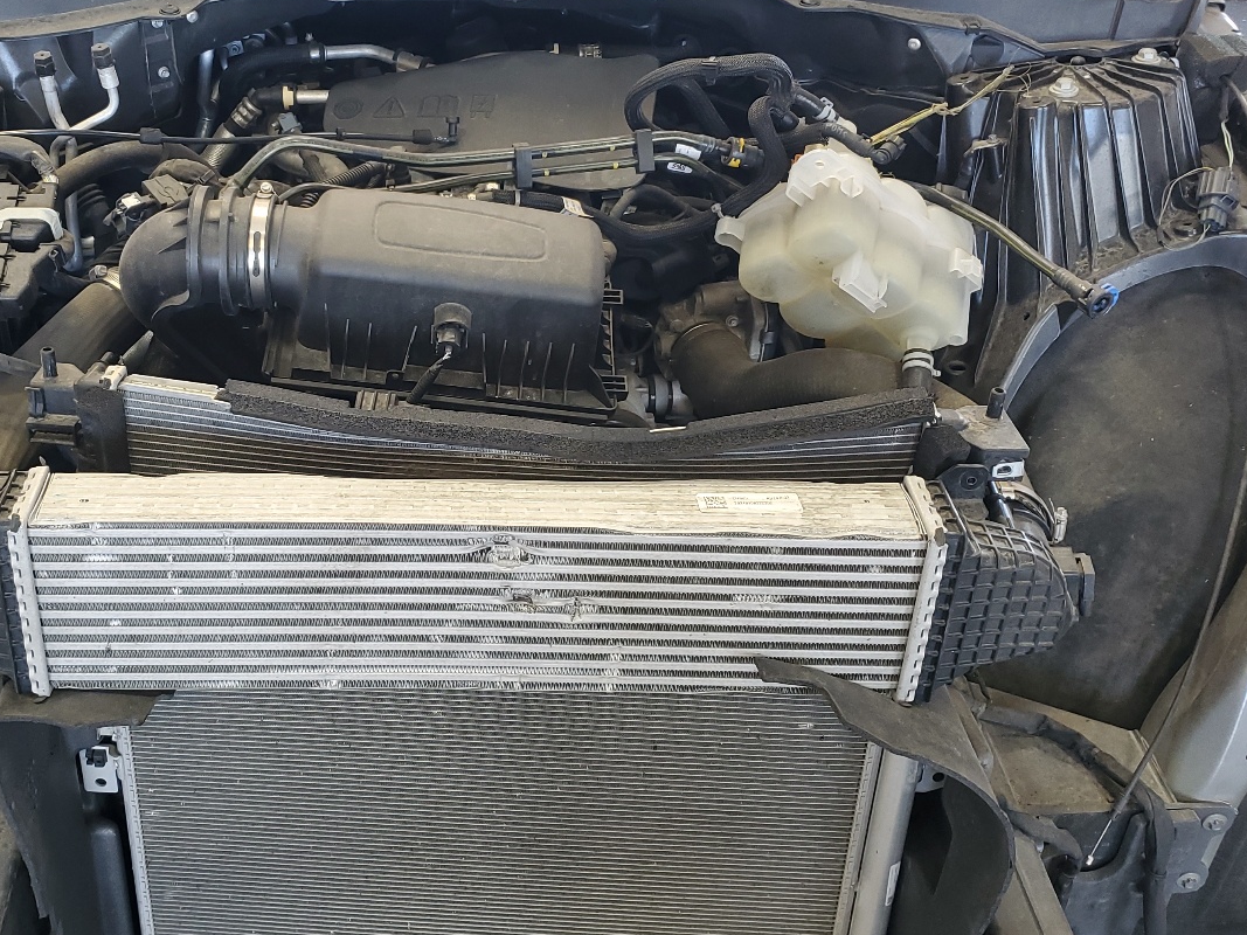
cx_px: 430
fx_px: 1405
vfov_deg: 36.7
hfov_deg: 47.2
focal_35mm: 39
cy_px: 394
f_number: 1.5
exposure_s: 1/60.2
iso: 58
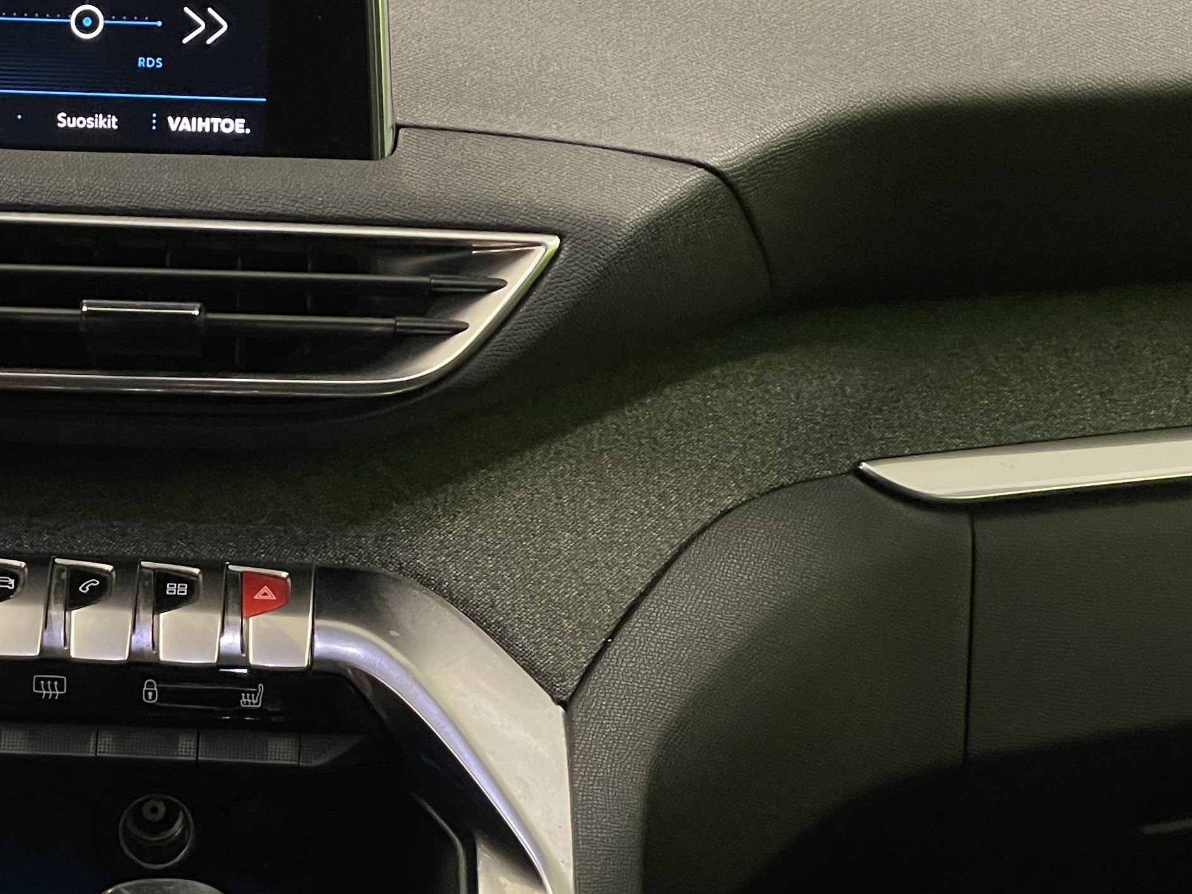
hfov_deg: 17.2
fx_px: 3823
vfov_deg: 13.3
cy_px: 604
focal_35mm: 111
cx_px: -50
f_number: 2
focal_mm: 6
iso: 160
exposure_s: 1/50
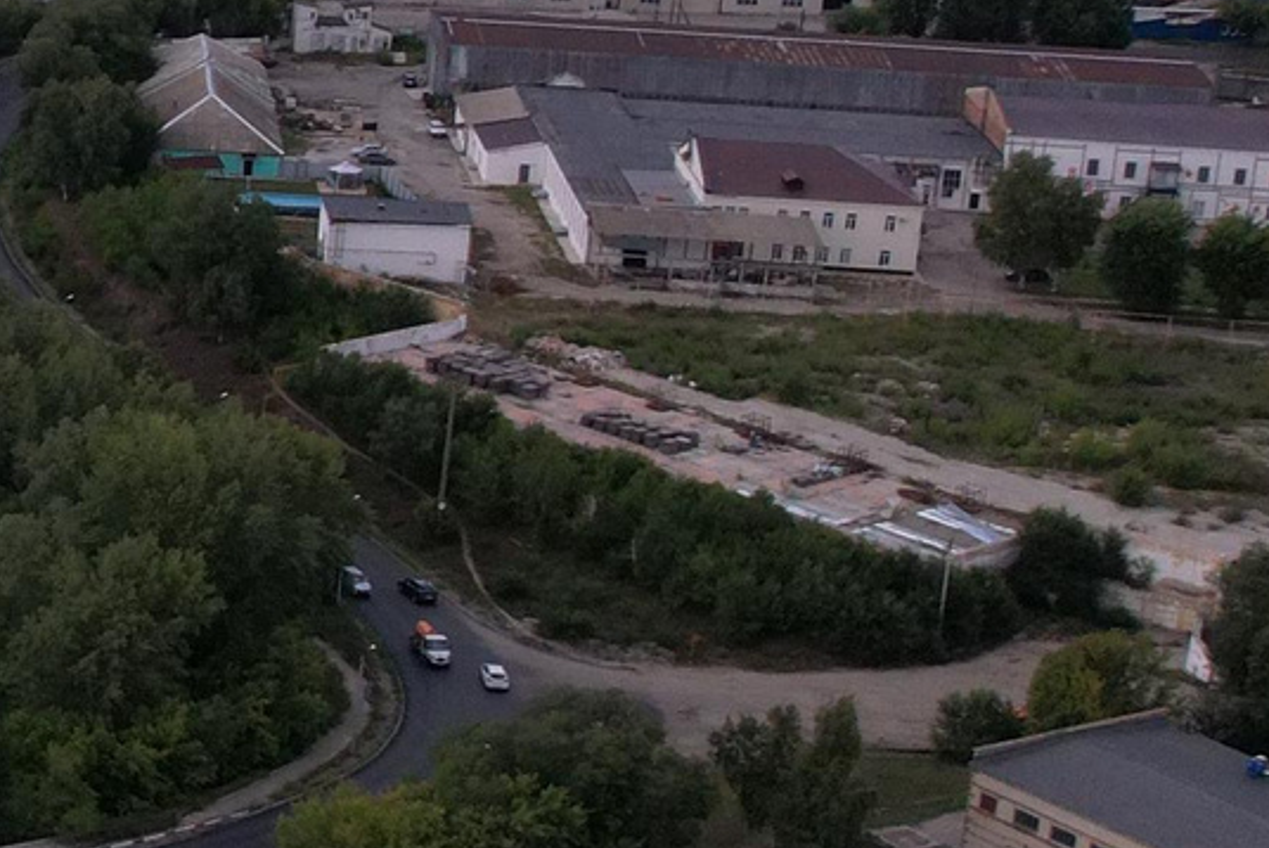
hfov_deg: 16.6
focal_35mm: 105
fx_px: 3703
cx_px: -938
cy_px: 165
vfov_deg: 13.0
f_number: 2.8
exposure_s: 1/200
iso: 400
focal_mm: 8.38
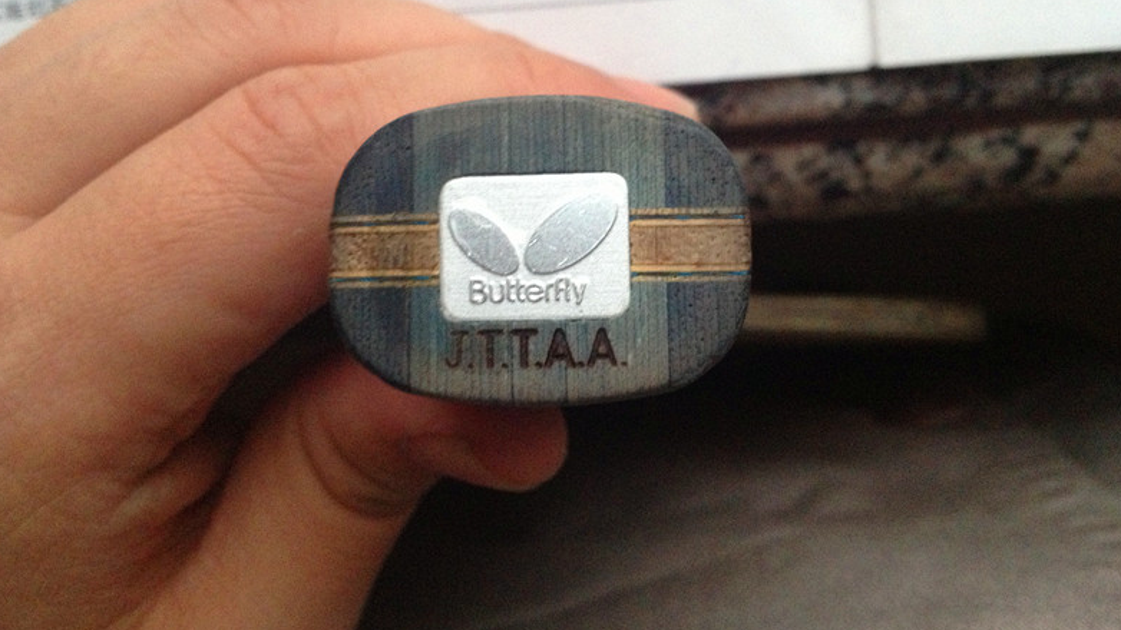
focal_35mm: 39
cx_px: 555
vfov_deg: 30.3
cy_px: 243
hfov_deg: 51.6
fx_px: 1159
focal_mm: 4.28
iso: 400
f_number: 2.4
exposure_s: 1/20
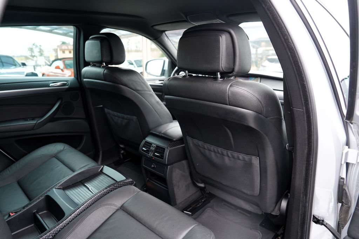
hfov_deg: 73.7
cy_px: 120
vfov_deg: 53.1
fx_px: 239
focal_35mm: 24
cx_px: 180
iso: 1250
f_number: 4
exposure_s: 1/160
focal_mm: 24
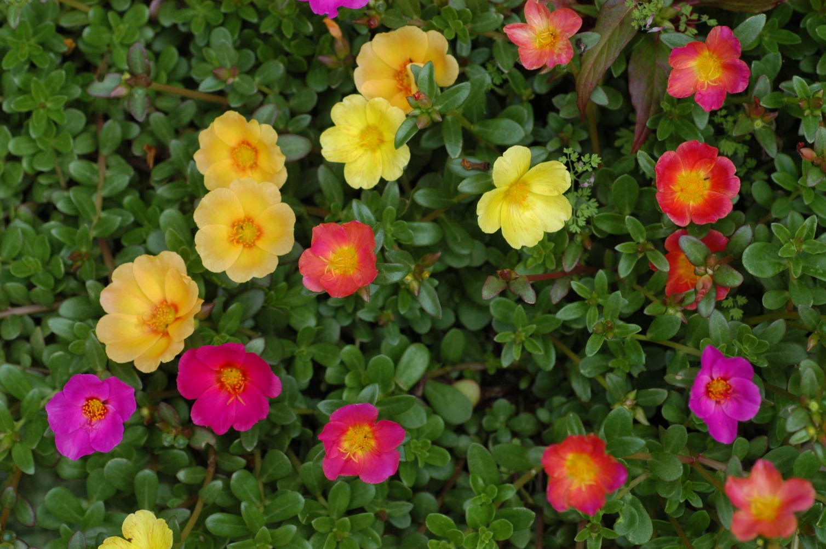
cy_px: 274
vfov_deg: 15.2
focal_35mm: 90
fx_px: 2063
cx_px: 413
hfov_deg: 22.6
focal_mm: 60
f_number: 6.3
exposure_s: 1/640
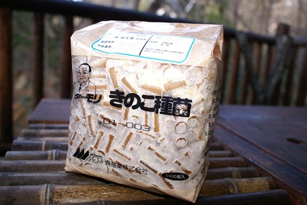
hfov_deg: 61.9
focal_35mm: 30
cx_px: 154
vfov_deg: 43.7
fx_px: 256
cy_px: 102
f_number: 4
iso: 200
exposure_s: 1/80
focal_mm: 20
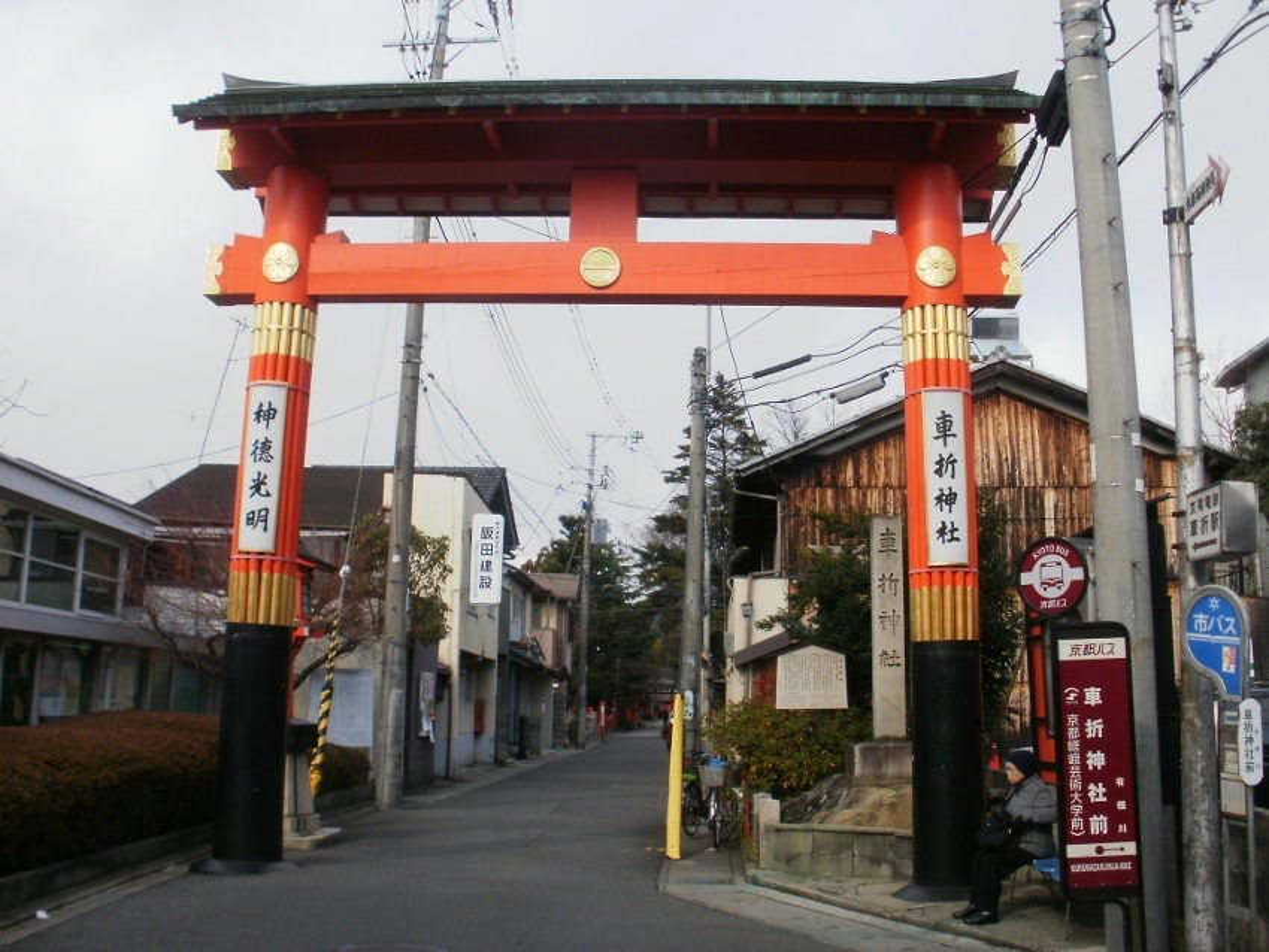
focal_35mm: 36
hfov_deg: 51.3
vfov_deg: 39.7
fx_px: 1320
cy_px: 476
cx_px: 634
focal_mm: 6.3
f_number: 5.6
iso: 100
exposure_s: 1/250
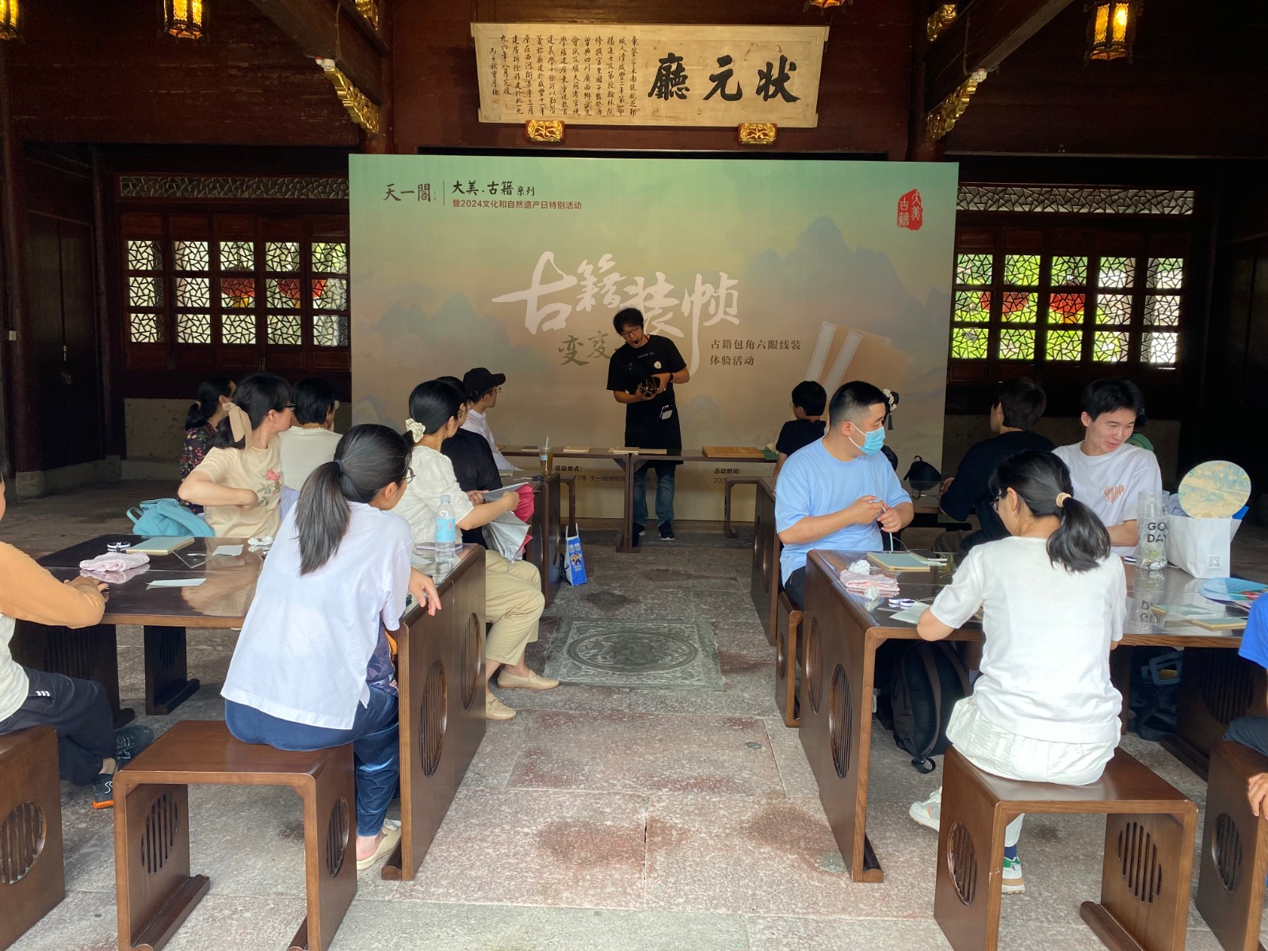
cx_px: 634
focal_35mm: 26
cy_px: 476
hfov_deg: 67.3
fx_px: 952
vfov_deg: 53.1
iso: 50
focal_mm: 4.25
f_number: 1.8
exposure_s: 1/121
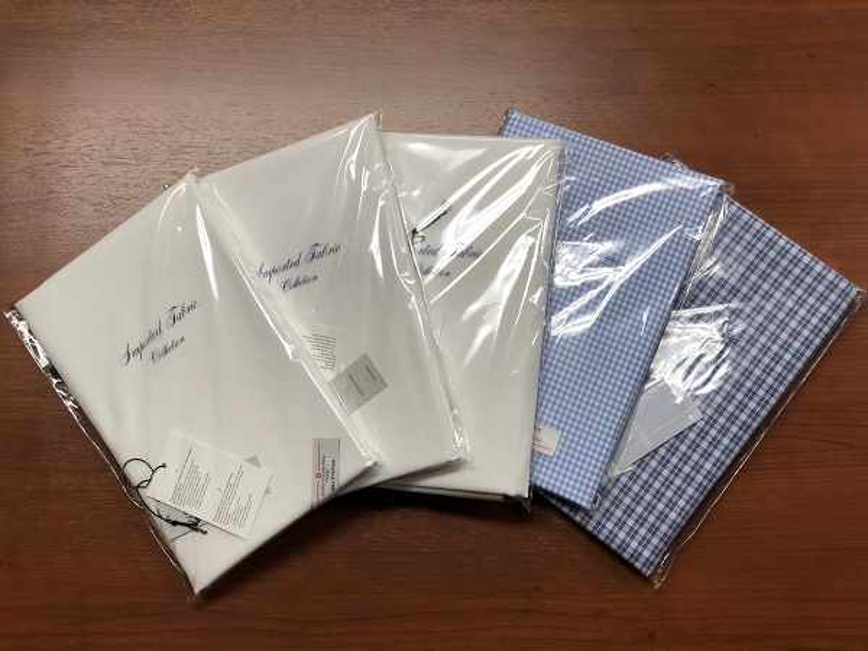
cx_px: 434
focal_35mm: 52
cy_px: 326
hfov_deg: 36.8
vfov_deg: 28.0
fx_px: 1304
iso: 40
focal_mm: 6
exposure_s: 1/60
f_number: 2.4
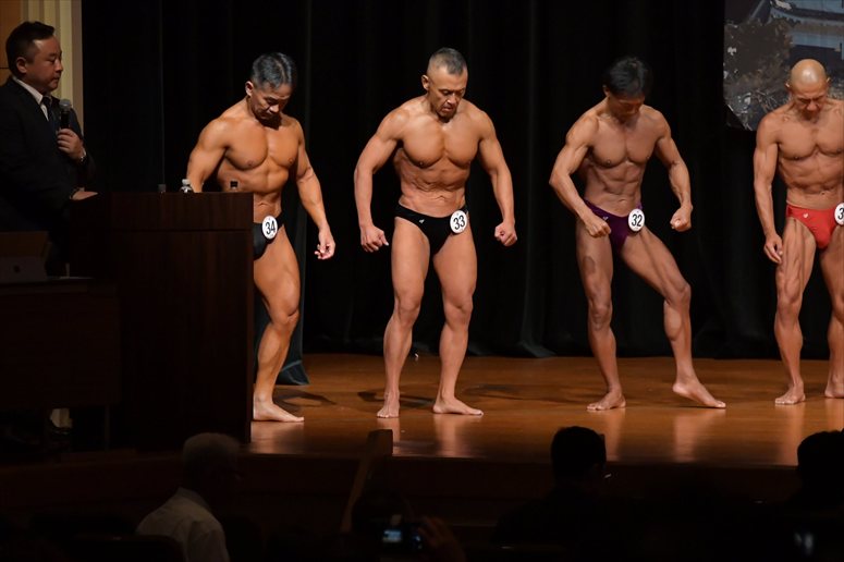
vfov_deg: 6.1
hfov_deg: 9.2
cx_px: 422
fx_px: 5272
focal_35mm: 225
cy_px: 281
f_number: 5.6
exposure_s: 1/400
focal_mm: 150
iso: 5000
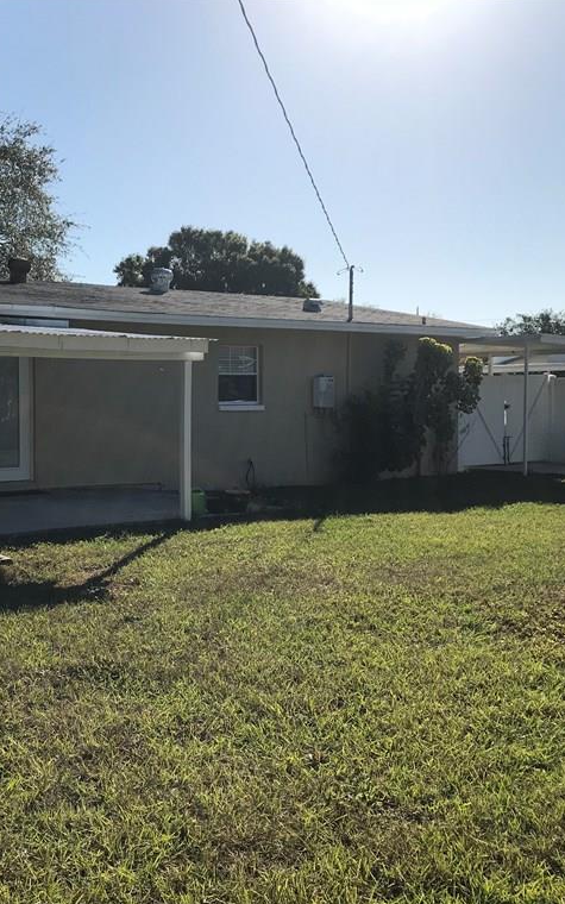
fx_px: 985
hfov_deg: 31.4
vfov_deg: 49.3
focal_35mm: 40
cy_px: 452
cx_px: 143
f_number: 1.8
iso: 20
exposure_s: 1/4367
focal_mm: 3.99
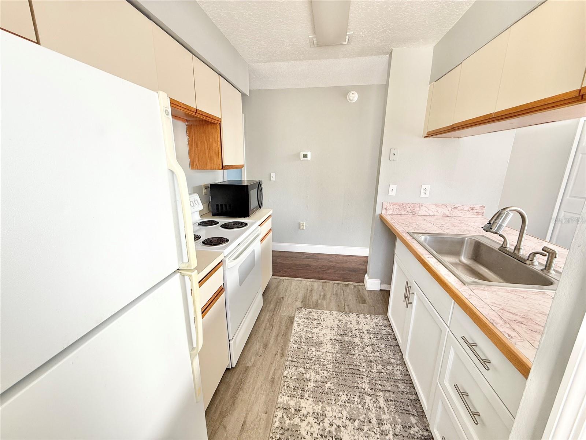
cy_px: 220
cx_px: 293
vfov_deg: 85.7
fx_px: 237
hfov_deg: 102.1
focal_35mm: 14
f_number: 2.2
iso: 80
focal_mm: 2.22
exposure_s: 1/99
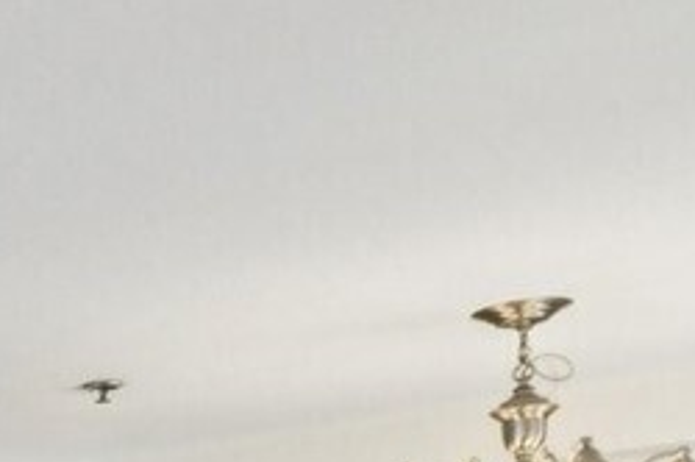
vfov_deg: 12.0
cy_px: 895
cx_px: -988
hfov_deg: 13.9
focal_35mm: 102
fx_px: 1967
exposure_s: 1/4
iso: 250
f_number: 9
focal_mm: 10
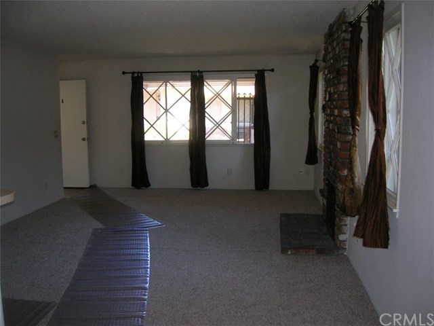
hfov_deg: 54.0
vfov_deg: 41.8
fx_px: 426
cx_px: 217
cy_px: 163
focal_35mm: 34
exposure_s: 1/30
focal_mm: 5.7
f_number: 2.9
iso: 53
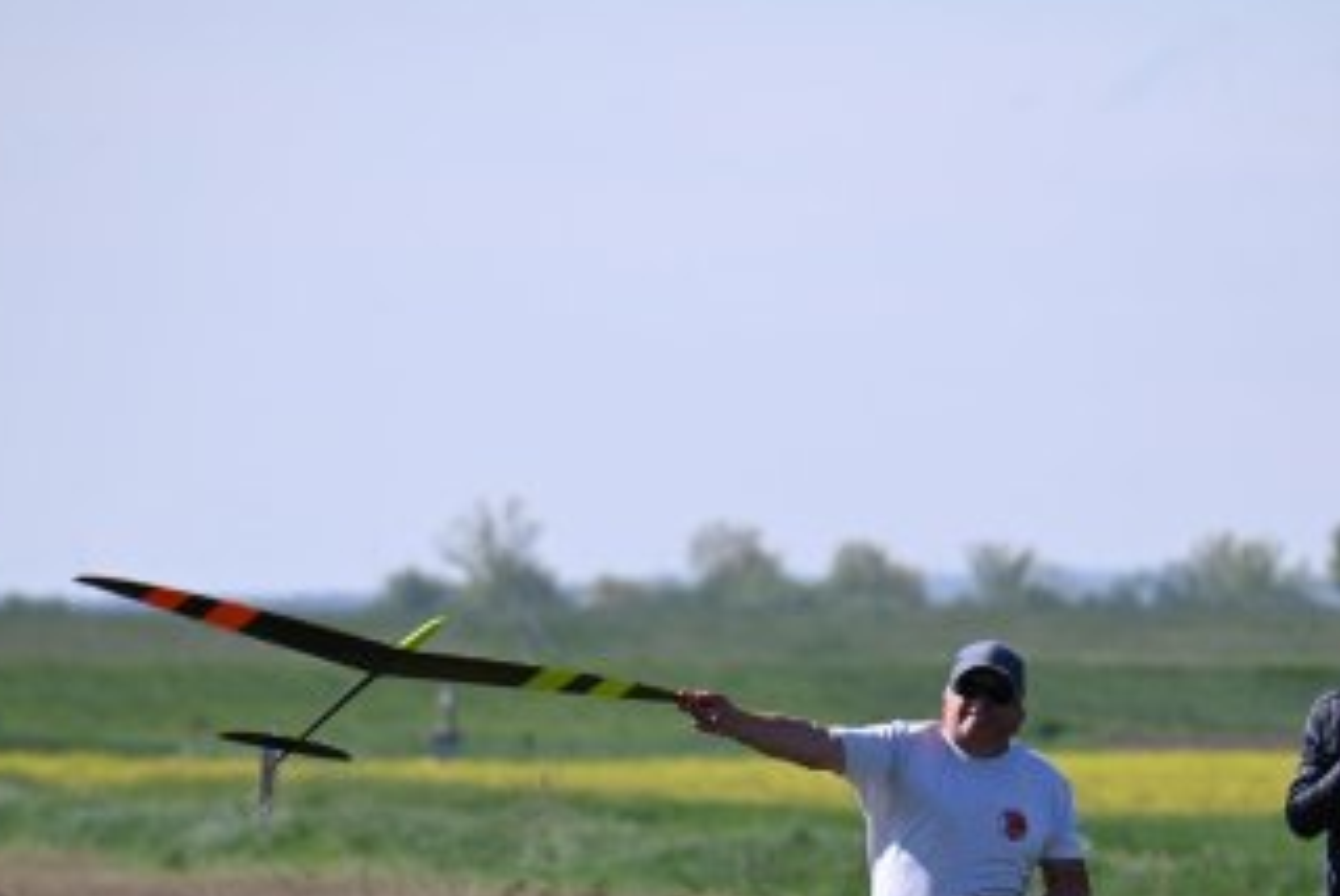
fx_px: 15610
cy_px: 674
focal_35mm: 419
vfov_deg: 3.3
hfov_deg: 4.9
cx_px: 844
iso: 640
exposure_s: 1/3200
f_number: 7.1
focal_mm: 270
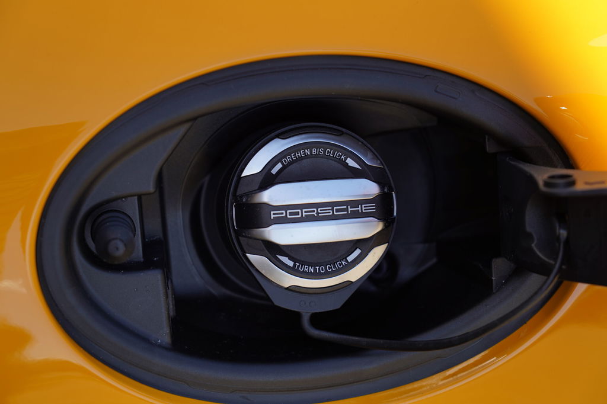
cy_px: 202
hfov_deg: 19.5
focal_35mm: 105
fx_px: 1770
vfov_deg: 13.0
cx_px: 304
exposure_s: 1/160
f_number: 5.6
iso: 100
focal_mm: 105
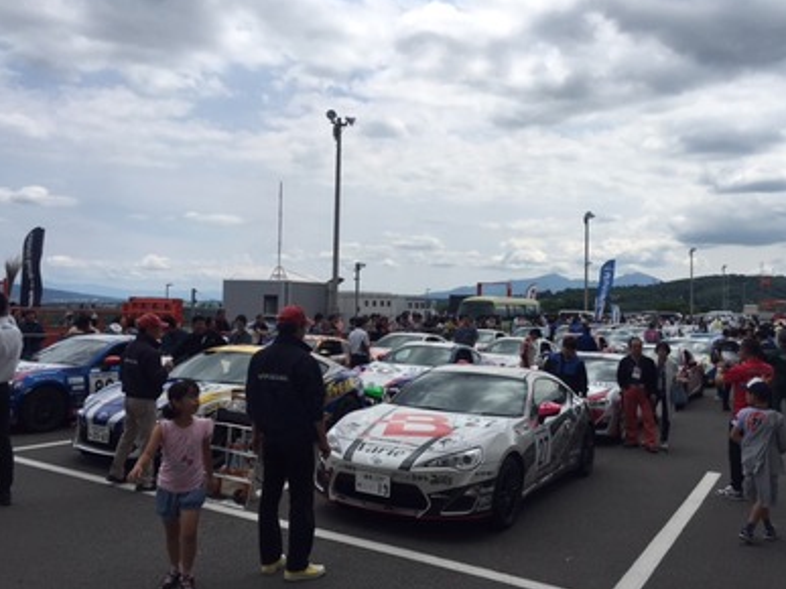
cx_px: 398
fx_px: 681
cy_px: 294
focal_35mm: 30
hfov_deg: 60.0
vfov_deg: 46.8
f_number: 2.2
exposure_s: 1/3597
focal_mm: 4.15
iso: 32
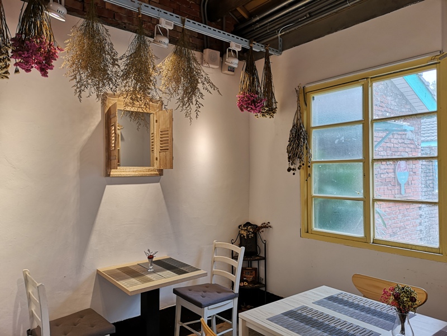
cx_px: 224
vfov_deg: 51.4
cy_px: 168
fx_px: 349
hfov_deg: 65.3
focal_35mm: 27
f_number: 1.8
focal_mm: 3.95
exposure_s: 1/120
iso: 100
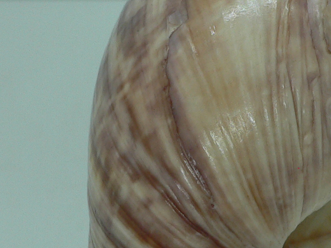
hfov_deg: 20.9
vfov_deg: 15.9
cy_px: 103
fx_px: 889
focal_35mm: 93
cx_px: 249
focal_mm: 4.6
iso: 80
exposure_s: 1/60
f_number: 2.8
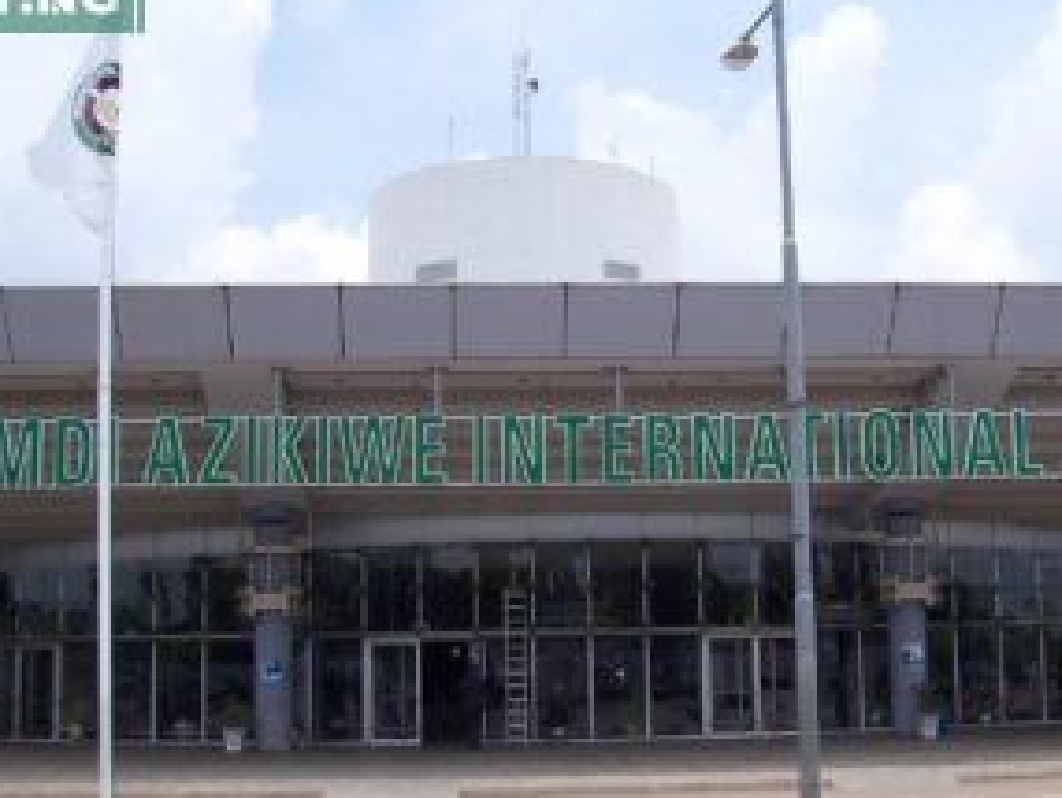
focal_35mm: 48
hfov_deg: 39.6
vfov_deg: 30.3
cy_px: 438
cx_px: 576
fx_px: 1474
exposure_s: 1/500
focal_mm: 5.6
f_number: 5.6
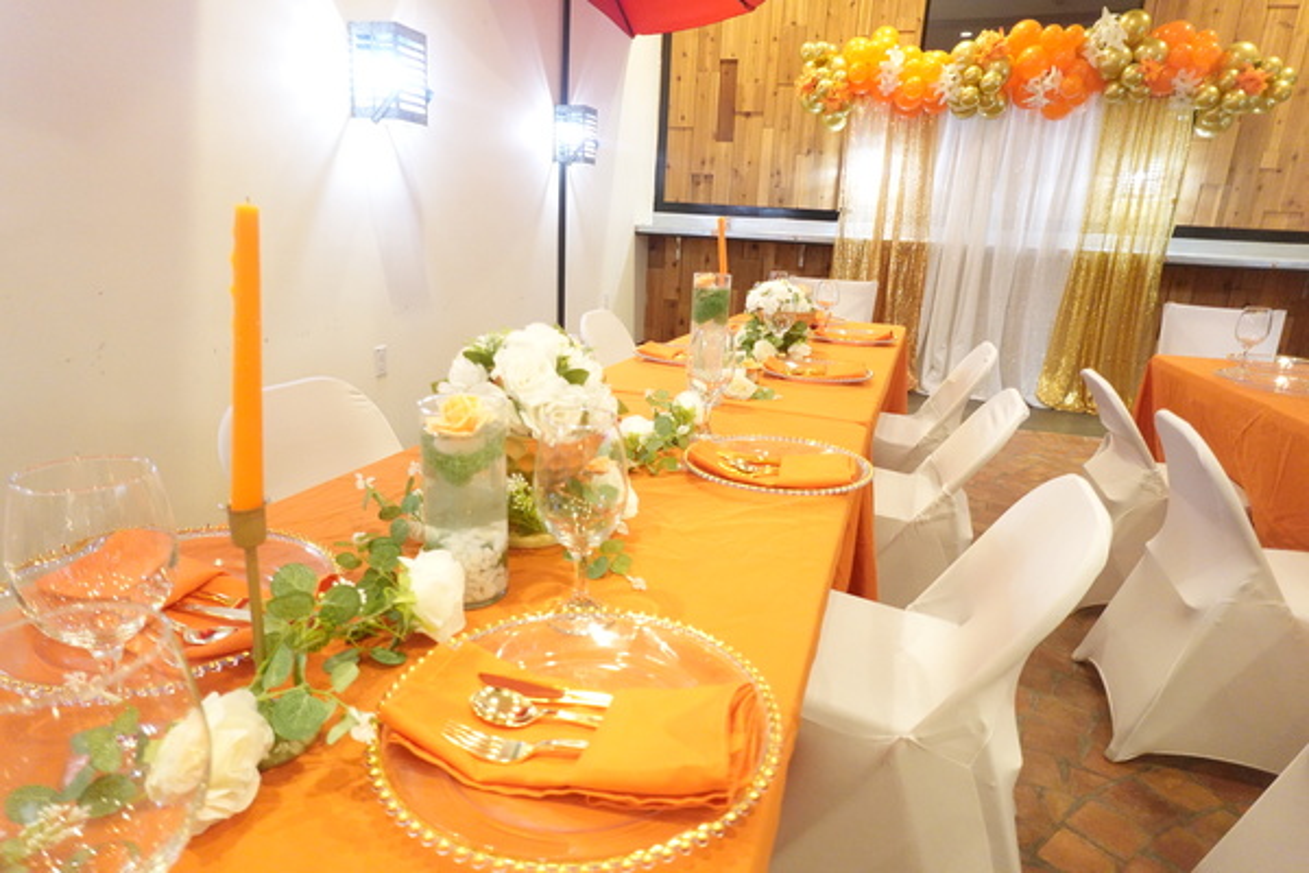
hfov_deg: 84.0
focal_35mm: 20
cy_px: 436
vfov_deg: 61.9
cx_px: 654
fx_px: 727
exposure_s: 1/80
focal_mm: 7.6
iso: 2000
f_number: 2
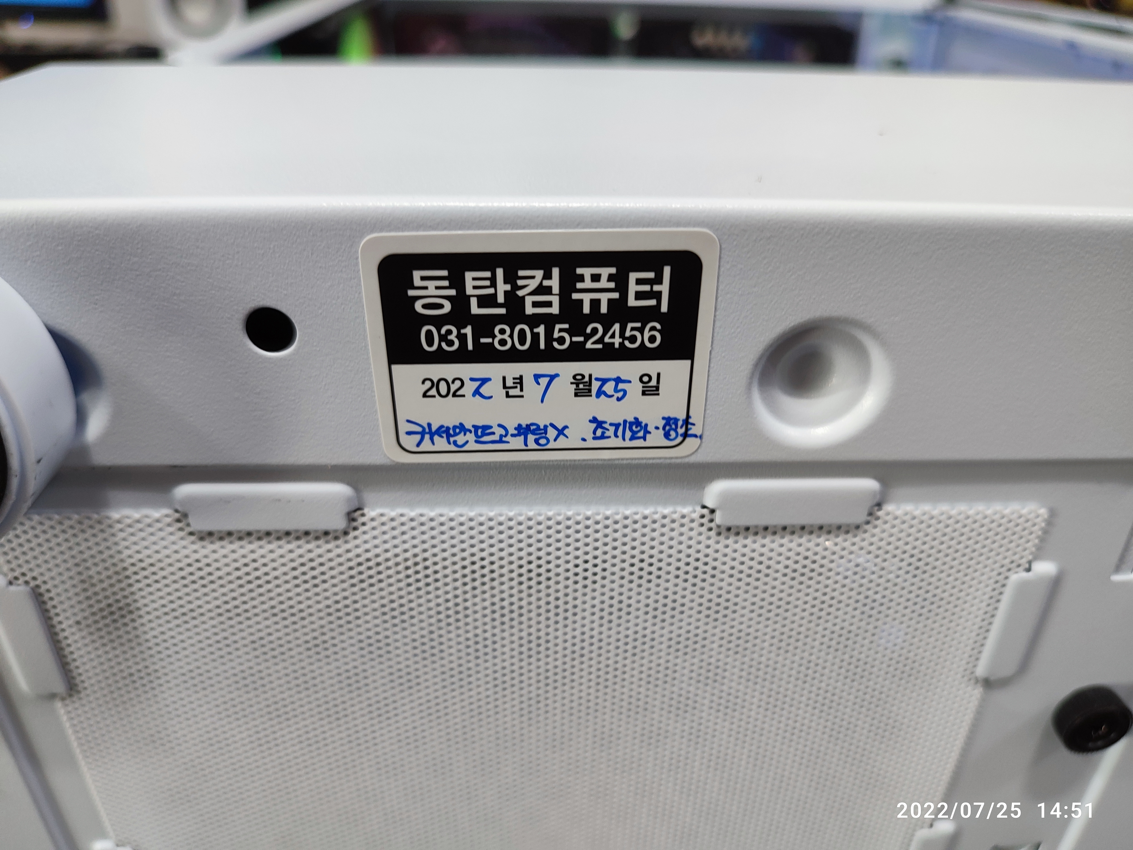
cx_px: 566
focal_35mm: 24
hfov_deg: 71.6
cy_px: 425
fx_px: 786
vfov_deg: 56.8
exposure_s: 1/30
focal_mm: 5.89
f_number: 1.89
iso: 335
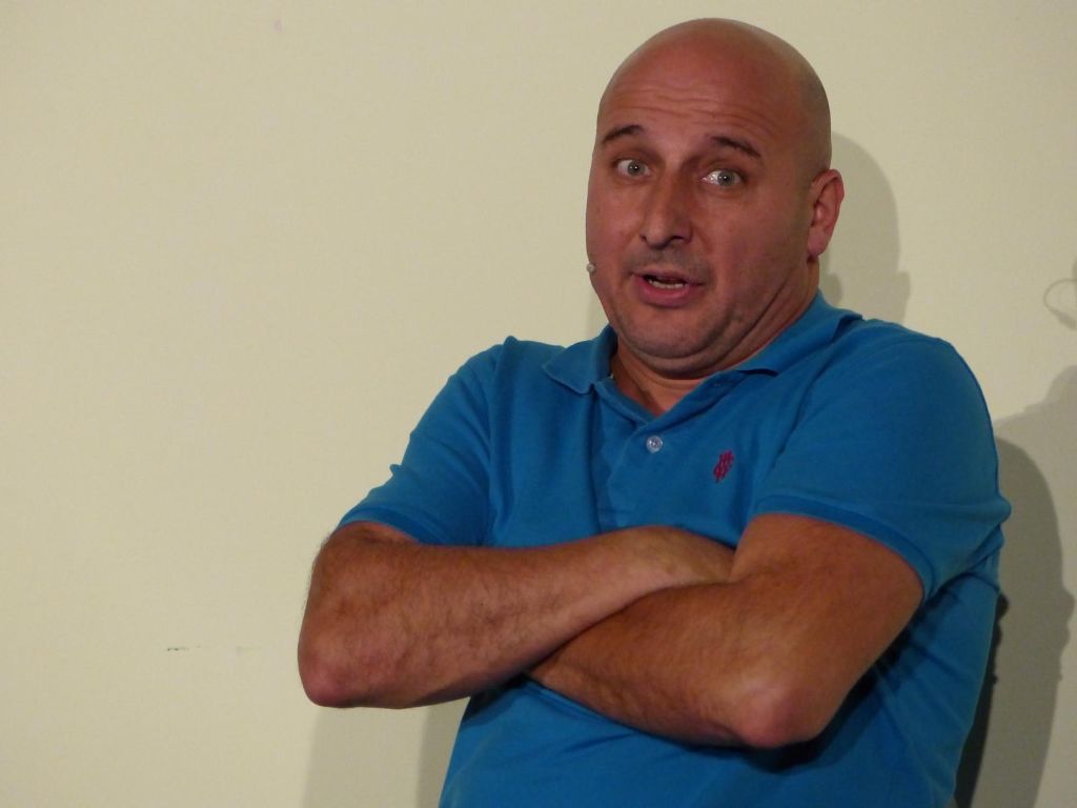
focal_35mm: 379
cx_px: 538
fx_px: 11792
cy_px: 404
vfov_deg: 3.9
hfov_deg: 5.2
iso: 640
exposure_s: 1/200
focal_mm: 68.1
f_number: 2.8
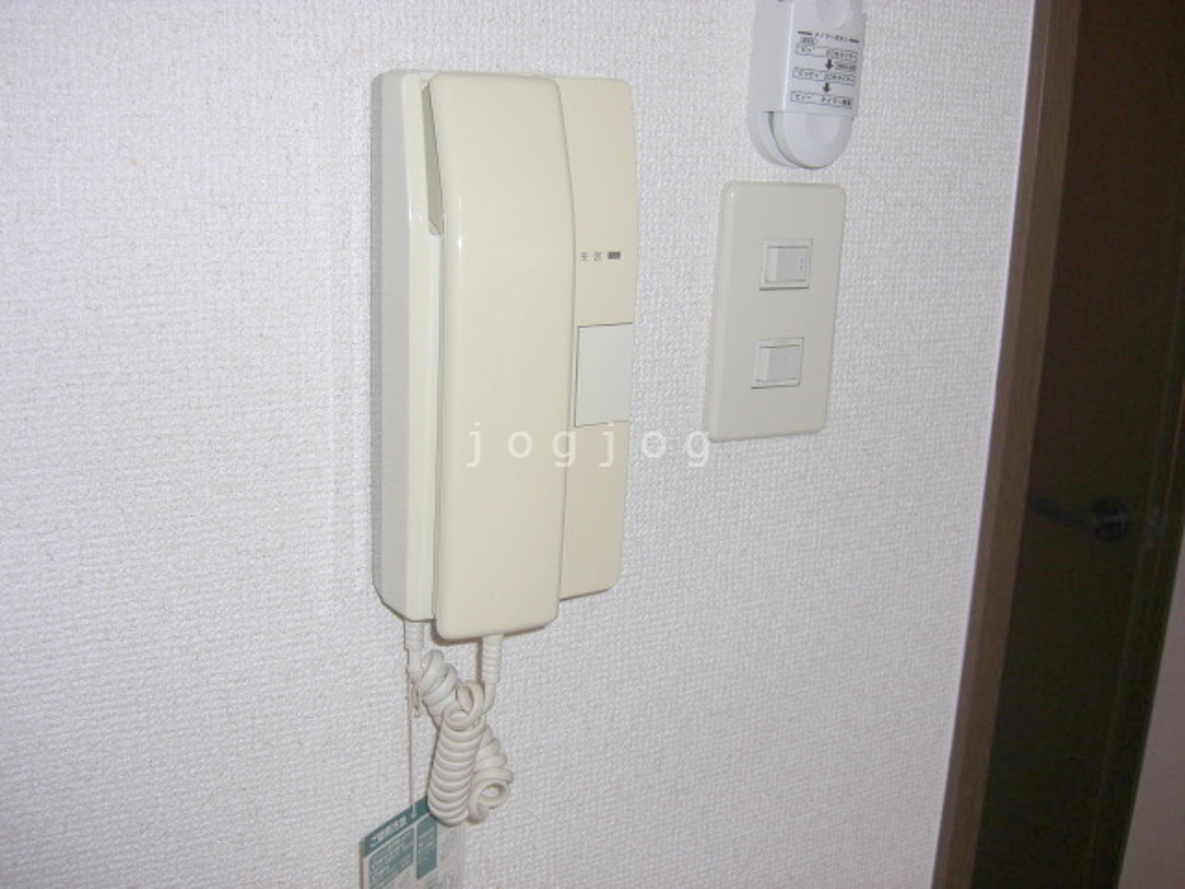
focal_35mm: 38
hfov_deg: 49.0
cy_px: 444
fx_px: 1301
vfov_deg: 37.7
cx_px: 592
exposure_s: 1/60
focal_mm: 7.9
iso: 100
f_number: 2.8
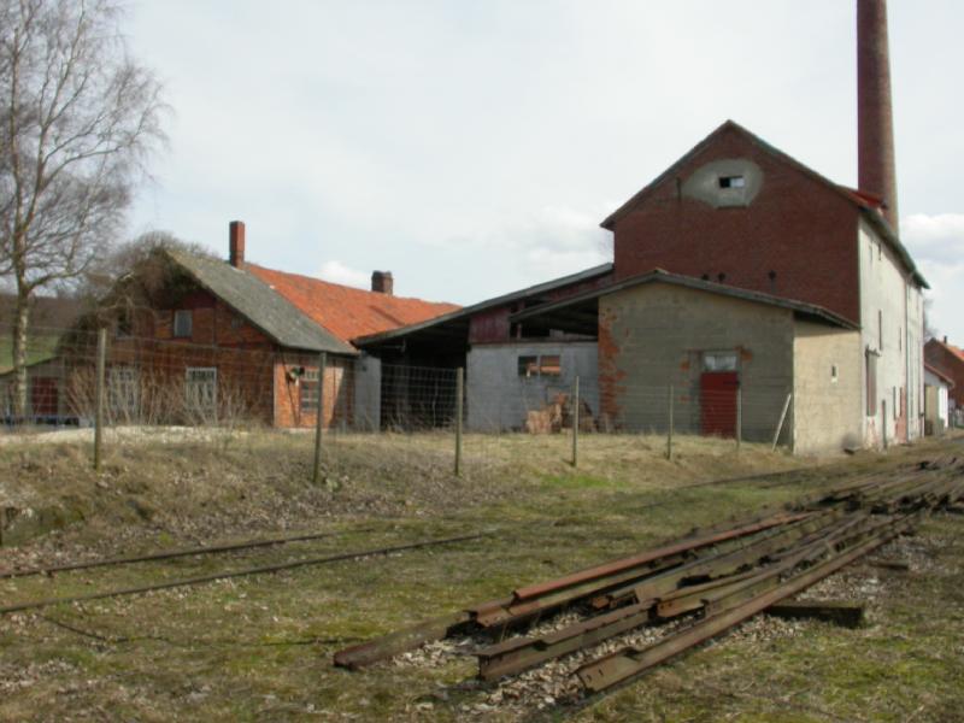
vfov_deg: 37.7
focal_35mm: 38
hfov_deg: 49.0
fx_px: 1058
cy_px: 362
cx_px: 482
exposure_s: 1/602
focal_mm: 7.85
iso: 100
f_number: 5.3
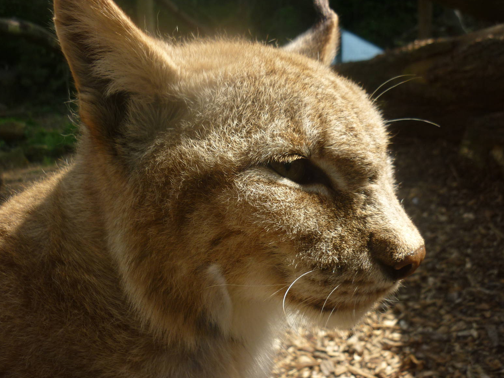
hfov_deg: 54.0
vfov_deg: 41.8
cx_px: 255
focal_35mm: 34
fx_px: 495
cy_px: 193
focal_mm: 5.5
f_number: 2.8
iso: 80
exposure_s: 1/320
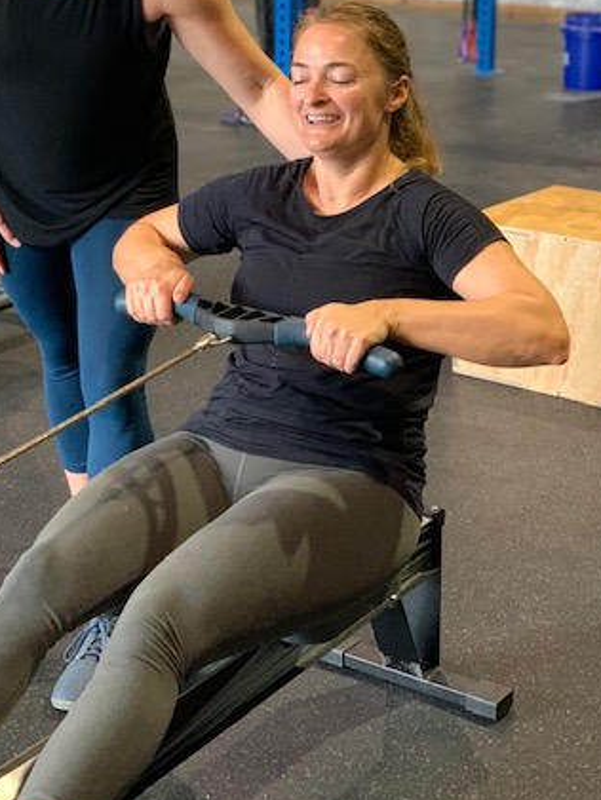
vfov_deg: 24.5
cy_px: 247
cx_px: 232
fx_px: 1828
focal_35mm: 79
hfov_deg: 18.6
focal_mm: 6
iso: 200
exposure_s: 1/60
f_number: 2.4
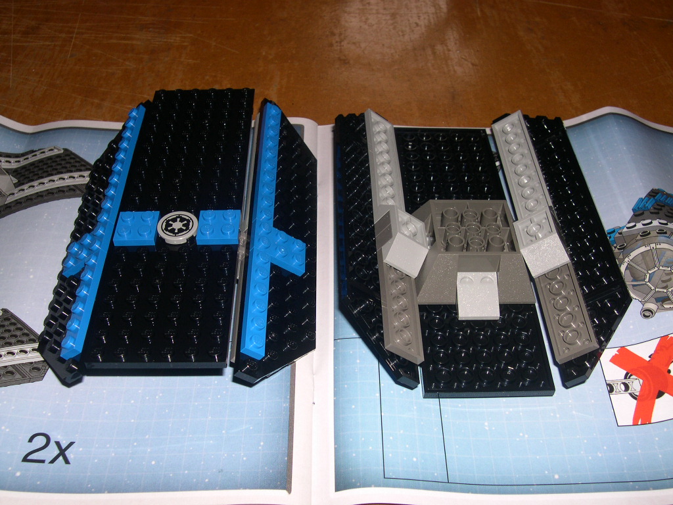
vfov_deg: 37.7
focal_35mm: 38
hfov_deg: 49.0
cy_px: 252
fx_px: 739
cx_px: 336
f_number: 7.6
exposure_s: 1/60
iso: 100
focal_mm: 8
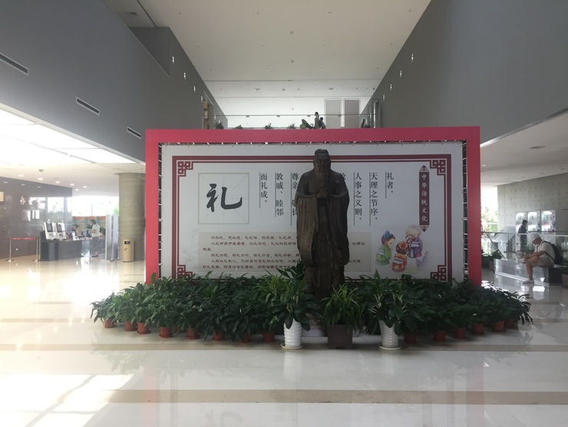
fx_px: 476
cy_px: 214
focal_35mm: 29
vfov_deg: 48.3
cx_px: 284
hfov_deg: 61.6
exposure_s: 1/33
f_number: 2.2
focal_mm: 4.15
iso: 100
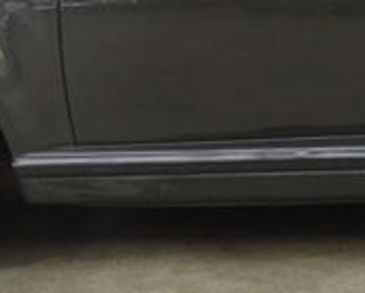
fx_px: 1482
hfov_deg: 13.9
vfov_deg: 11.2
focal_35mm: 137
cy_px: -4
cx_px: 335
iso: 800
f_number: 3.8
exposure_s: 1/40
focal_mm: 22
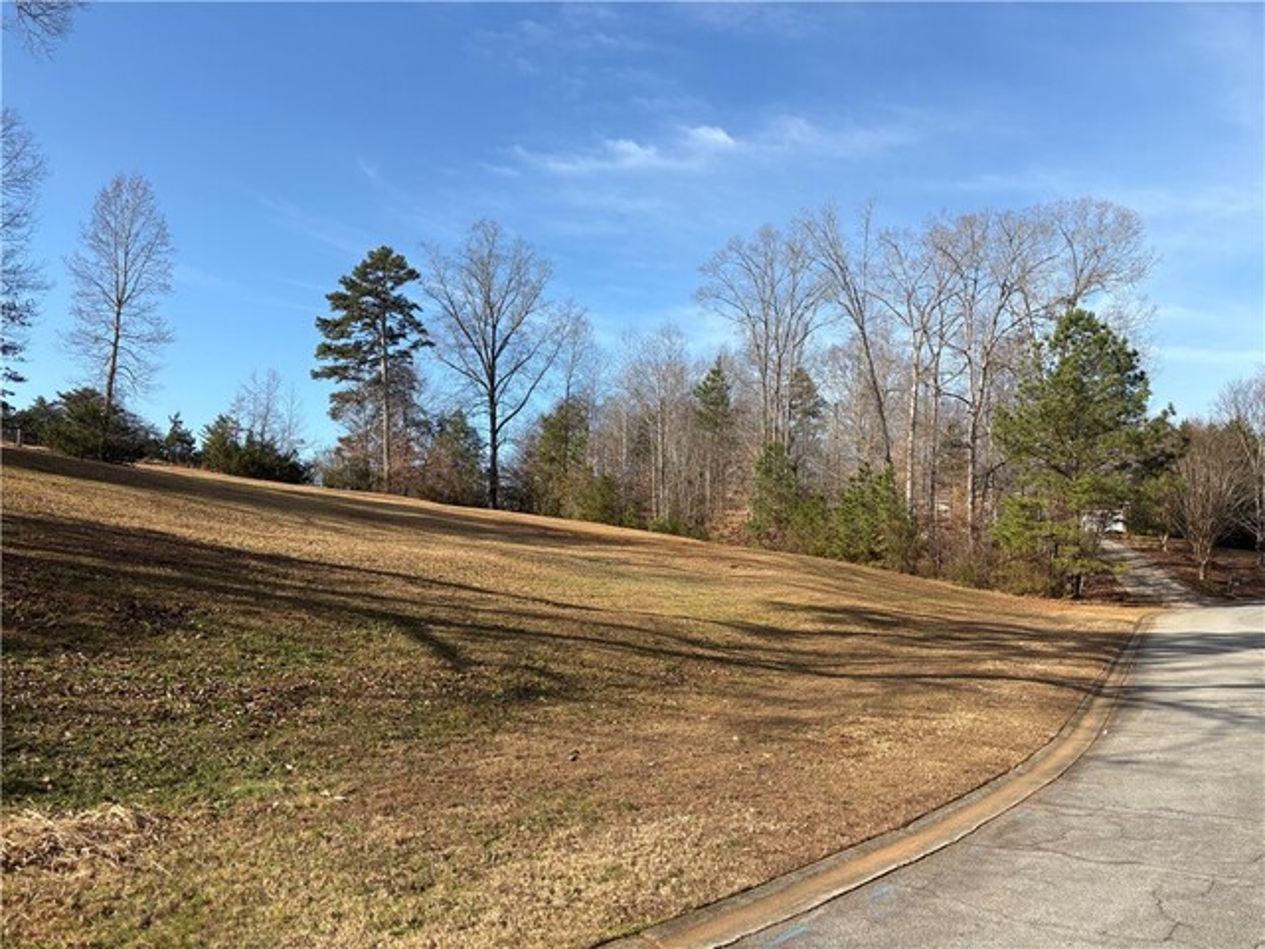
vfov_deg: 53.1
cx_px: 632
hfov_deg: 67.3
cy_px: 474
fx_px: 950
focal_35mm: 26
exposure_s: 1/2451
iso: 50
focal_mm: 5.96
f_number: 1.6
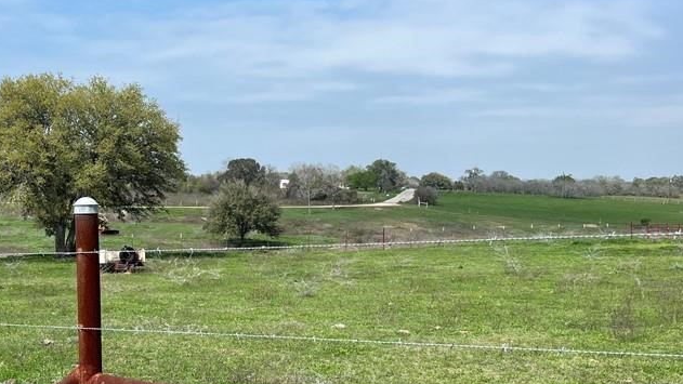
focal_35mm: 46
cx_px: 253
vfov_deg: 25.8
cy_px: 256
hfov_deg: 44.2
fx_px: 833
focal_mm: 5.7
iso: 50
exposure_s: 1/4831
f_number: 1.5
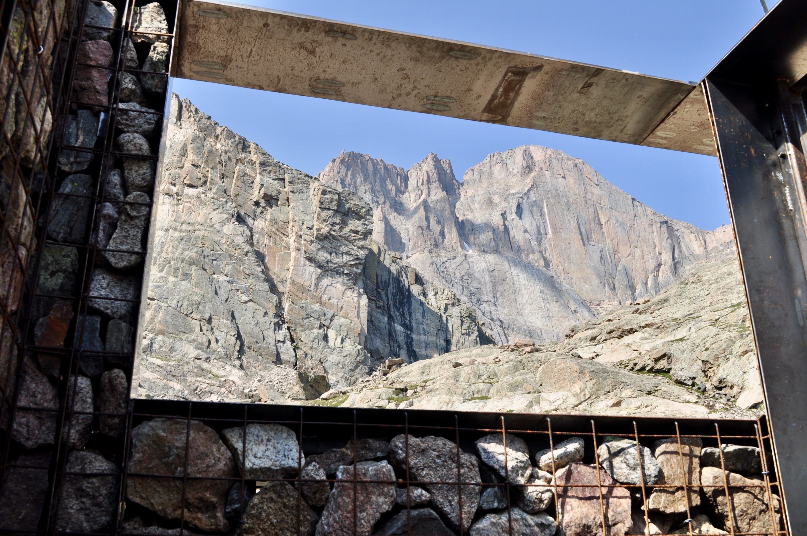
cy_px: 268
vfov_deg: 36.8
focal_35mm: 36
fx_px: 806
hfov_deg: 53.2
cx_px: 404
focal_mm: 24
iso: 200
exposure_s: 1/200
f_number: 10
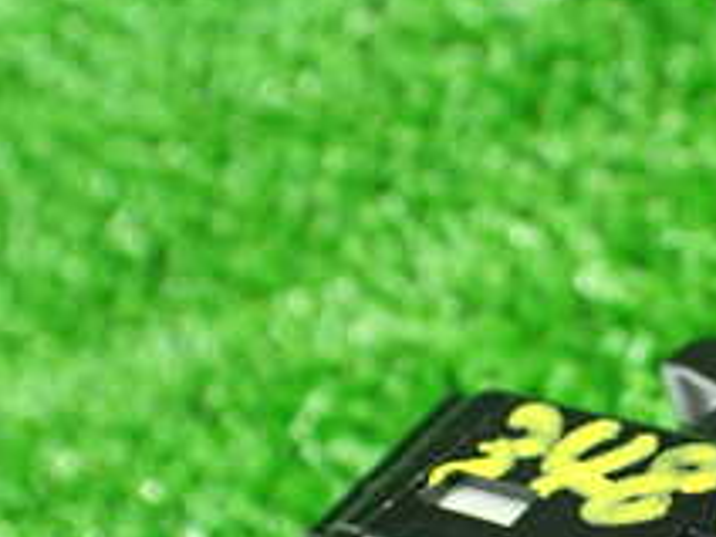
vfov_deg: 17.0
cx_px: 740
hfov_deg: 22.0
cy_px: 523
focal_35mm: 85
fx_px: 1758
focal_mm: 5.4
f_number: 2.3
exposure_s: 1/30
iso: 800
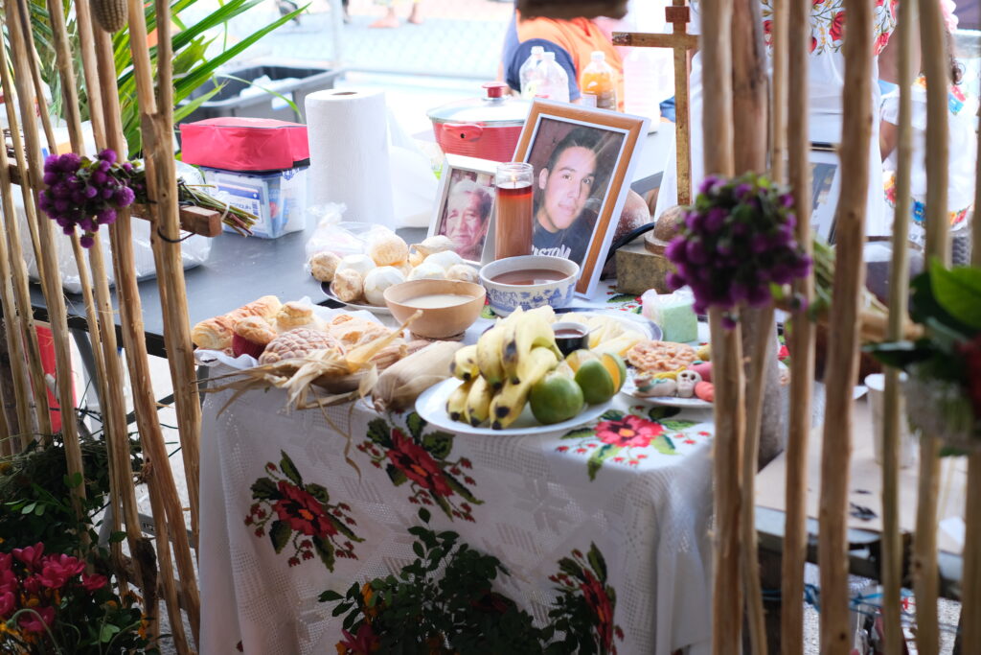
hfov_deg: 37.5
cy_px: 328
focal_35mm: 53
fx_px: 1444
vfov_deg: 25.5
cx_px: 490
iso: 320
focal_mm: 35
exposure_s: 1/210
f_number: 2.5
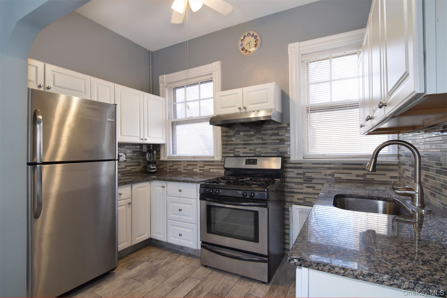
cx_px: 224
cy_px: 149
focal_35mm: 16
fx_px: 205
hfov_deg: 95.0
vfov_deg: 72.0
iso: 640
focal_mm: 11
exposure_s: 1/30
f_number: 11
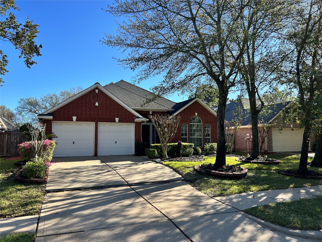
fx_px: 242
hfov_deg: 67.3
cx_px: 161
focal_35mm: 26
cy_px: 121
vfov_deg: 53.1
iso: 50
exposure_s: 1/1934
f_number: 1.5
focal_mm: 5.7
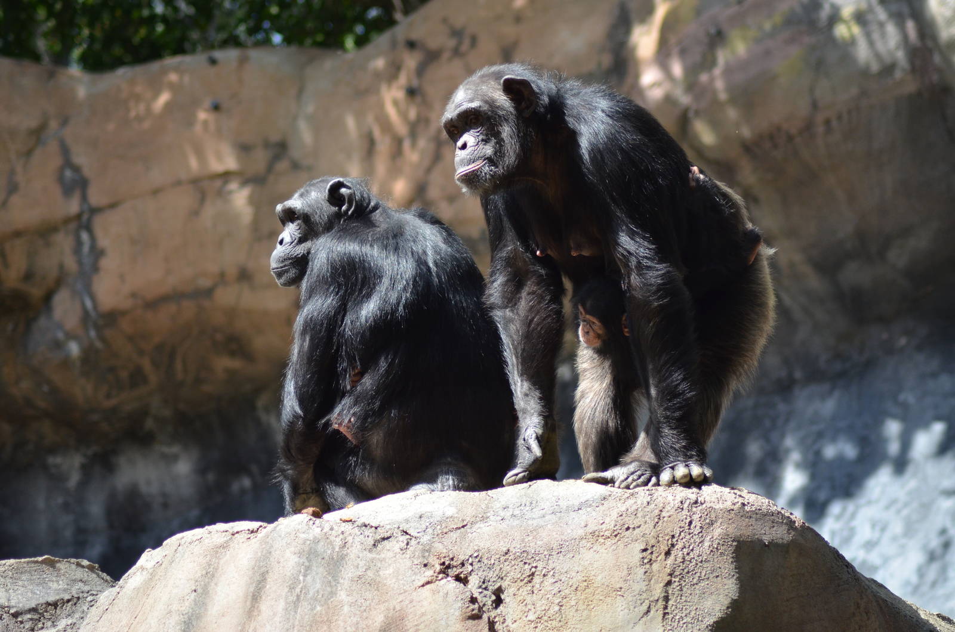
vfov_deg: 6.1
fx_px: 5957
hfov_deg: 9.2
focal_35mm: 225
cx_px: 478
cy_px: 316
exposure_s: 1/1000
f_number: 4.2
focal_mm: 150
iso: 450
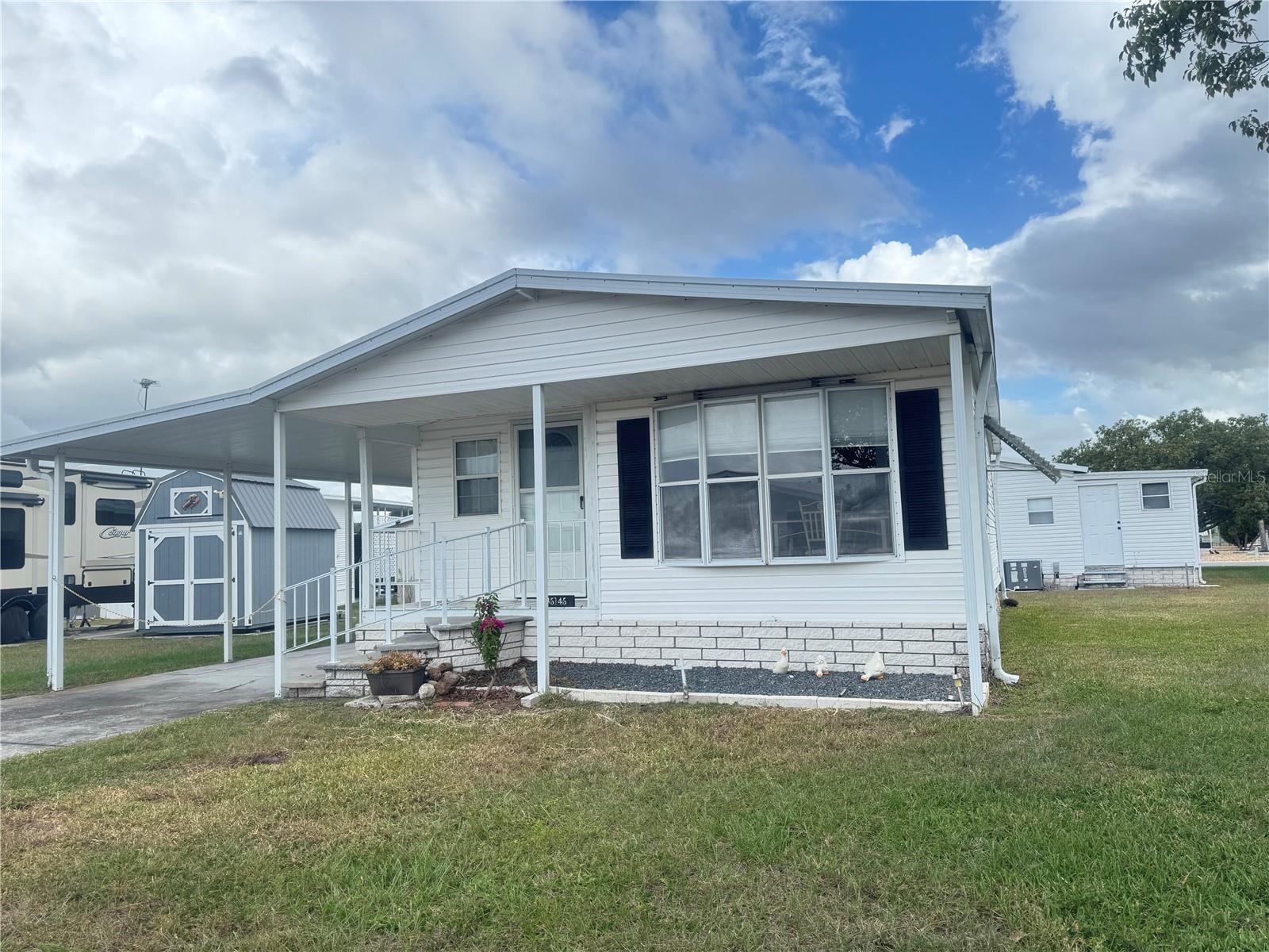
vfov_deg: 56.8
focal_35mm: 24
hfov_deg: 71.6
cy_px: 476
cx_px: 634
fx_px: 880
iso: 80
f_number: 1.78
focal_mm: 6.76
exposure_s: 1/1767
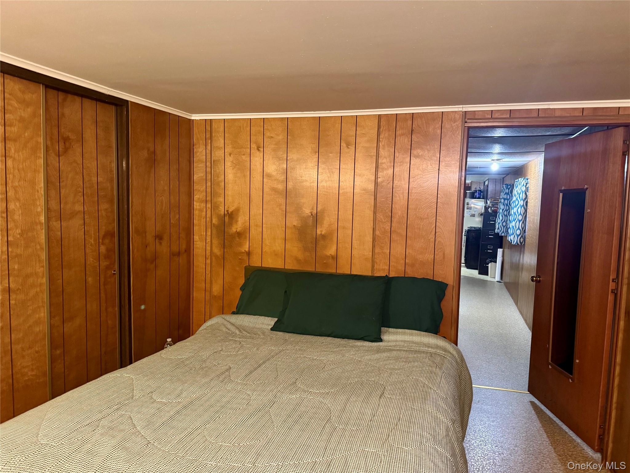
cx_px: 315
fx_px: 437
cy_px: 236
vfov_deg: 56.8
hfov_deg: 71.6
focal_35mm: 24
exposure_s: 1/40
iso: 800
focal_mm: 6.76
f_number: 1.78
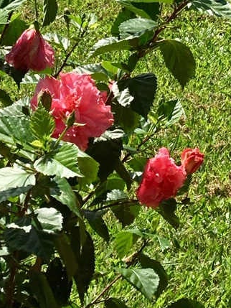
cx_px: 98
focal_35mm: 118
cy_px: -1
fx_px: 1049
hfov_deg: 12.6
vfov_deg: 16.3
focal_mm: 3.3
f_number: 2.4
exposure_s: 1/1481
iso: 25
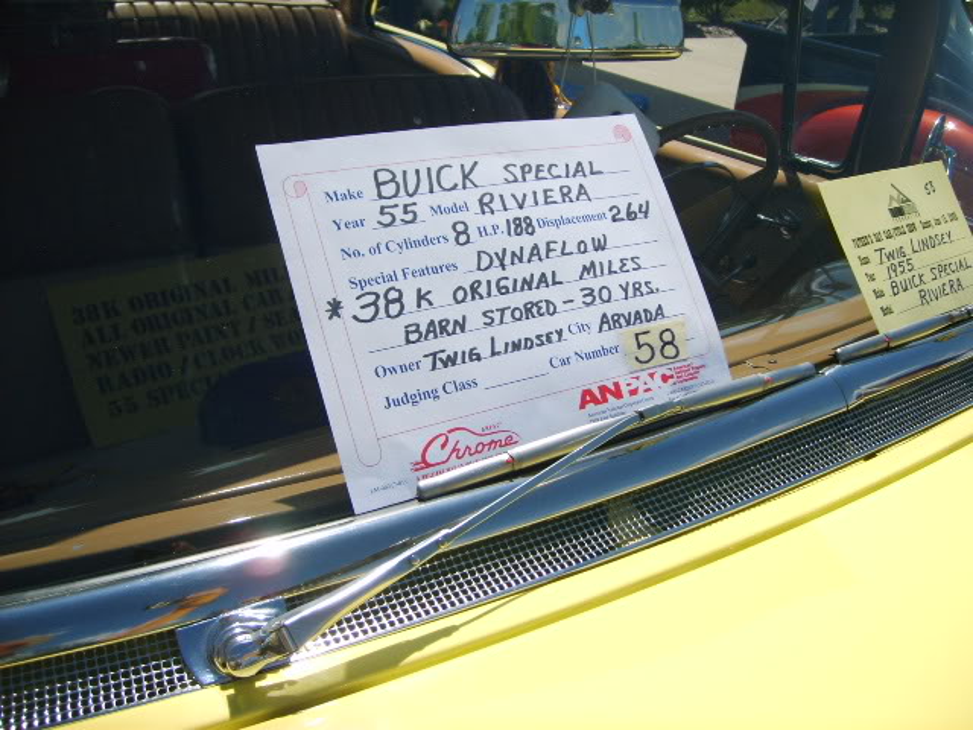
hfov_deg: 52.6
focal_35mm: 35
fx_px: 984
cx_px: 486
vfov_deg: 40.7
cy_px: 365
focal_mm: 5.8
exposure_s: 1/250
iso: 50
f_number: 7.1
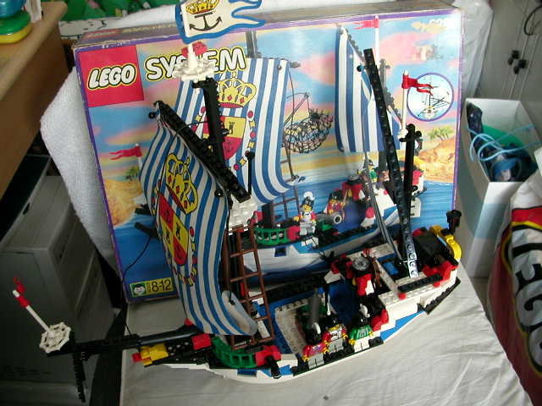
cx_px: 271
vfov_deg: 38.7
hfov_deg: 50.1
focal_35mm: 37
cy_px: 203
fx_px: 579
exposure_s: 1/24
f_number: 2.7
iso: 234
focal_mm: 5.6
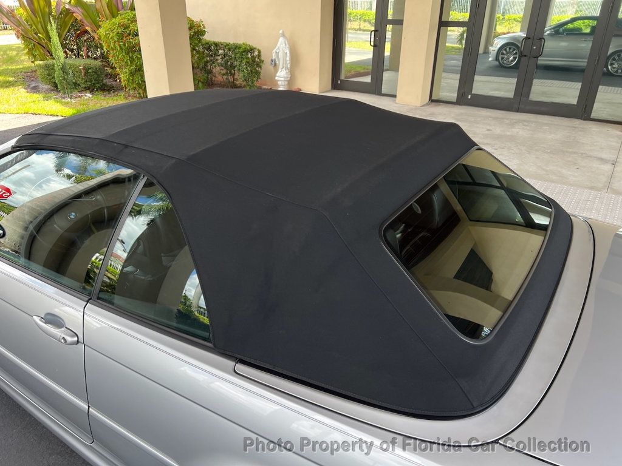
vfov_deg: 53.1
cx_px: 311
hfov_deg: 67.3
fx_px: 467
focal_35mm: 26
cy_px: 233
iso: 40
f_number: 1.5
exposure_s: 1/216
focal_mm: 5.7
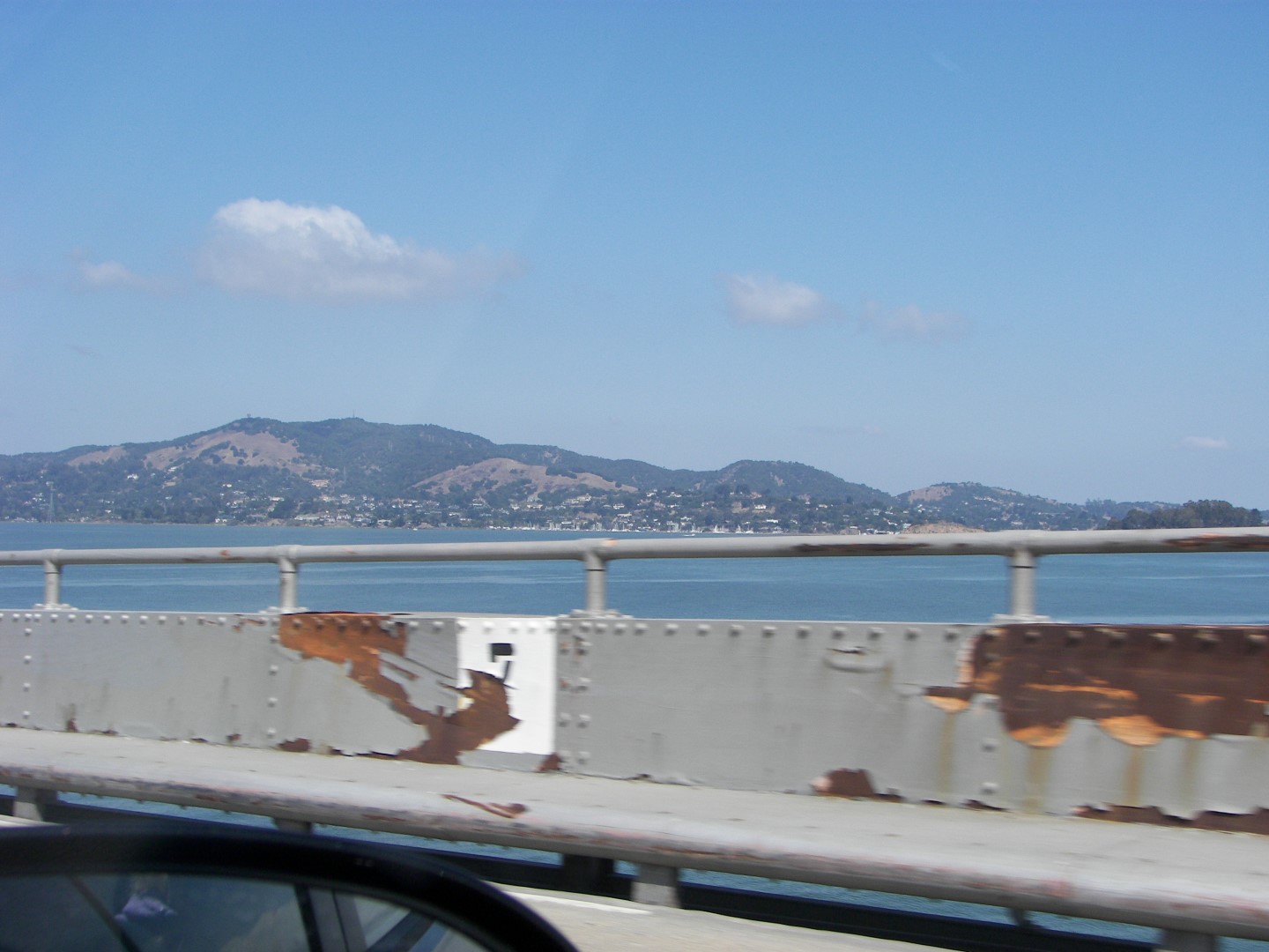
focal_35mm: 57
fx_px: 2090
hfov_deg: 33.8
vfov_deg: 25.7
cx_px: 634
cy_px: 476
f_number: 4
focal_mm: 9.4
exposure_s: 1/640
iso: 64
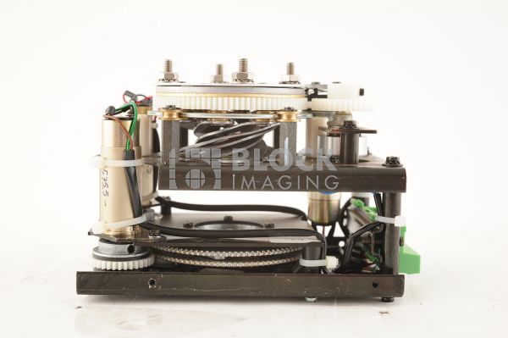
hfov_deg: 39.6
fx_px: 705
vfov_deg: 26.9
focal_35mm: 50
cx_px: 254
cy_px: 169
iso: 1600
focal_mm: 50
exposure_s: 1/200
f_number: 10
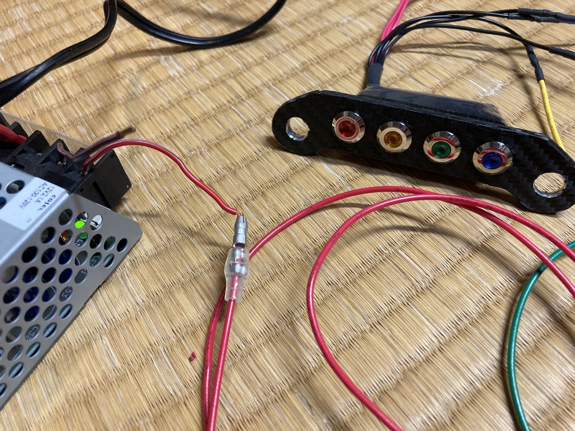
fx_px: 465
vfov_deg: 49.7
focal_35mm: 28
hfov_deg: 63.4
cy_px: 216
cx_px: 288
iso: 125
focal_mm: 3.99
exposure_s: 1/60
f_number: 1.8
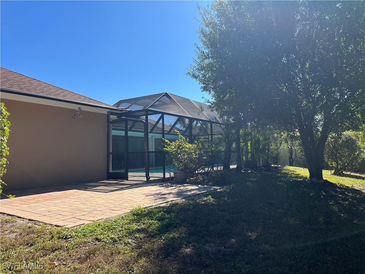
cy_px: 137
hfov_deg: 67.3
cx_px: 182
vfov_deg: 53.1
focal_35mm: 26
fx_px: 274
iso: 50
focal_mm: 5.1
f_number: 1.6
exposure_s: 1/2755
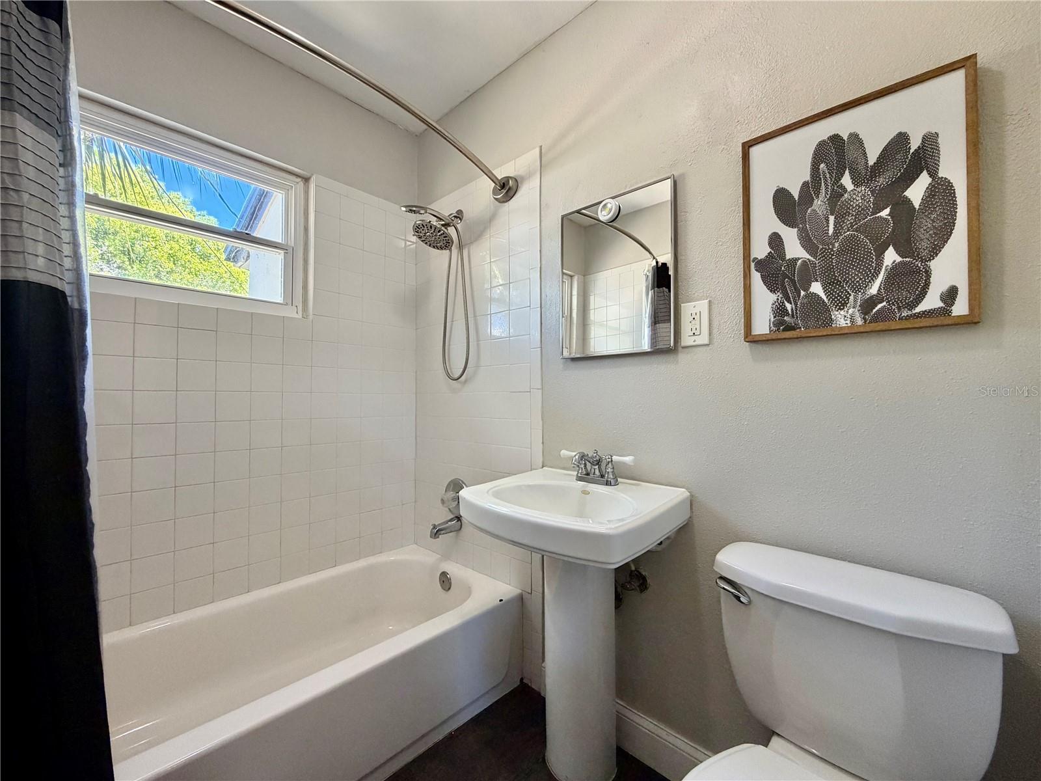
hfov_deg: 102.1
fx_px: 421
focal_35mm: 14
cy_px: 390
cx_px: 520
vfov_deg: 85.7
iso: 320
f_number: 2.2
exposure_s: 1/60
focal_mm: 2.22
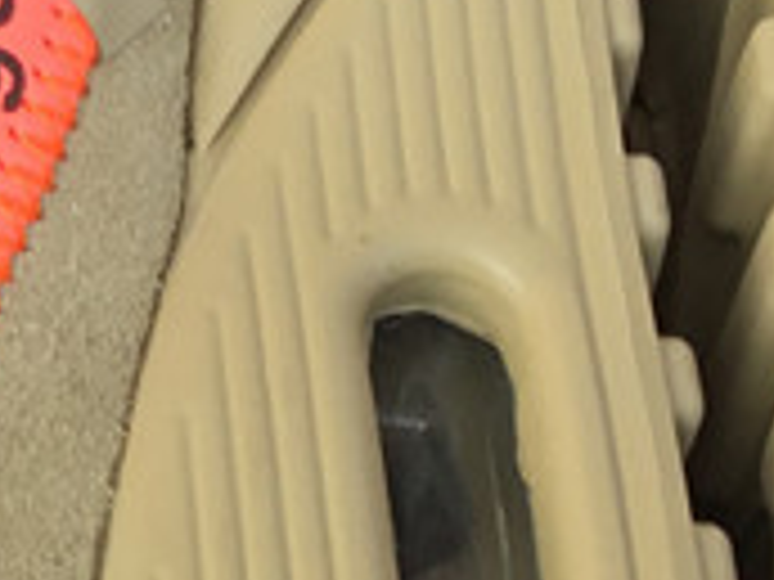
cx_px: -130
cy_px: 803
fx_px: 3622
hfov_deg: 12.0
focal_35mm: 162
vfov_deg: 9.0
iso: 25
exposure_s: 1/204
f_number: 2.4
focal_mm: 3.3
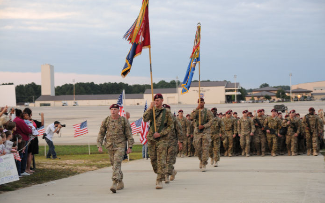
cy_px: 104
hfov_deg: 26.8
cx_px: 163
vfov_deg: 16.9
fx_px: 682
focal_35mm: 77
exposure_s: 1/50
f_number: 3.5
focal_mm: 50
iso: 400
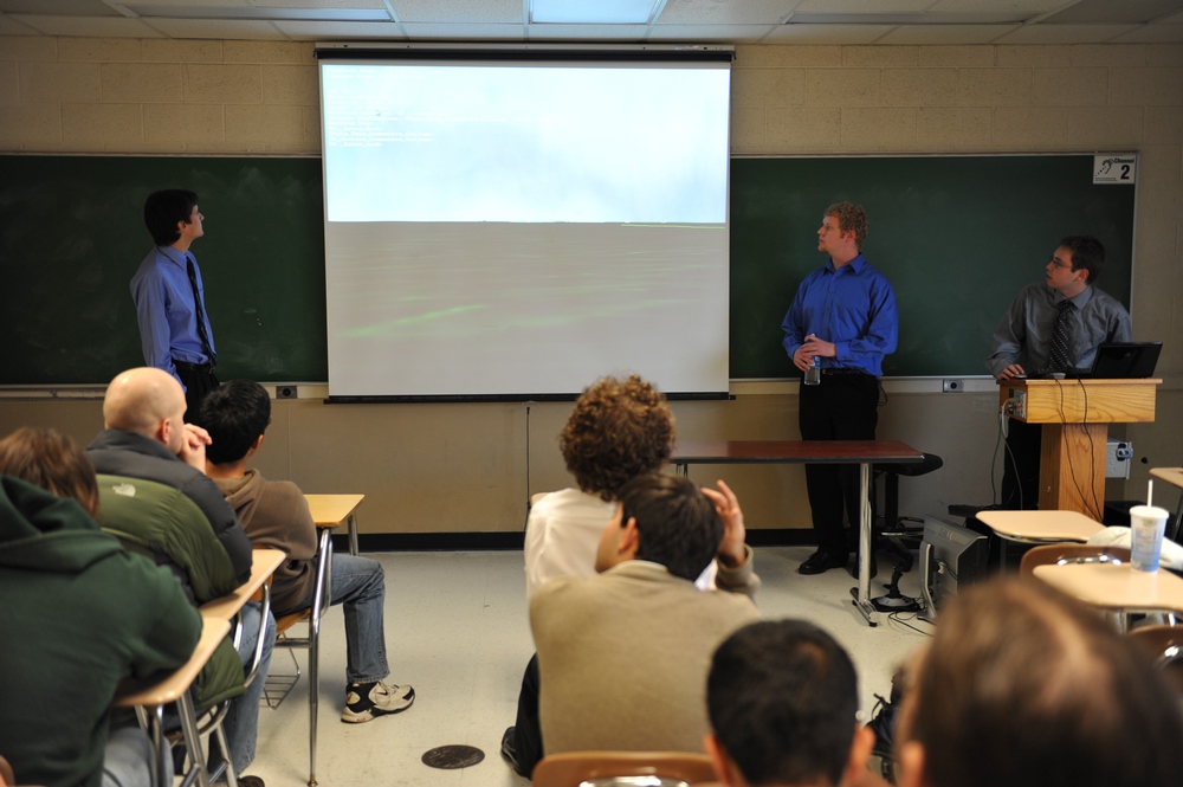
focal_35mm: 38
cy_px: 394
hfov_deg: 50.7
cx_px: 592
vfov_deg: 35.0
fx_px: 1248
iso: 800
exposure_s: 1/100
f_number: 2.8
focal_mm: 38
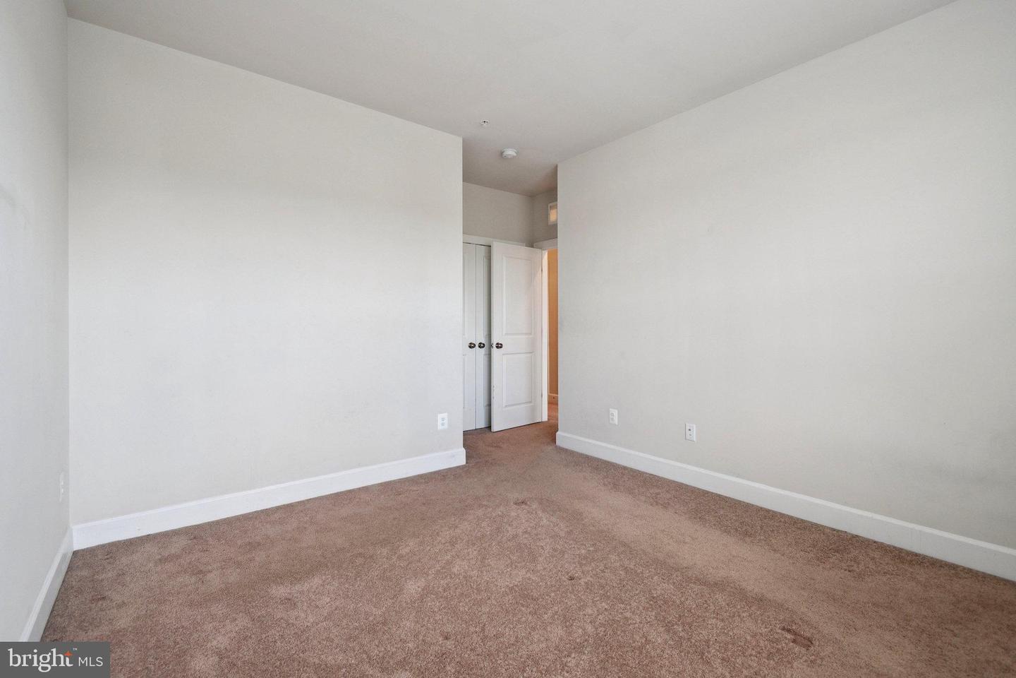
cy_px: 339
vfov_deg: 77.3
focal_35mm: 15
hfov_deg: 100.4
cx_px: 508
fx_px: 423
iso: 400
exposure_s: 1/80
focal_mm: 10
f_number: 5.6
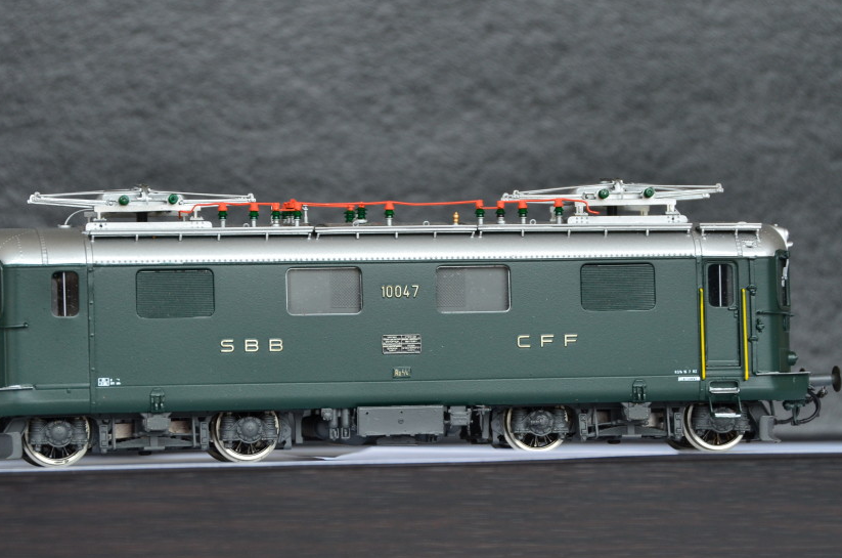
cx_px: 365
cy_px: 295
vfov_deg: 8.1
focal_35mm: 168
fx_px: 3921
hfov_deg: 12.3
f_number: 9
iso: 450
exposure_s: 1/125
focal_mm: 90
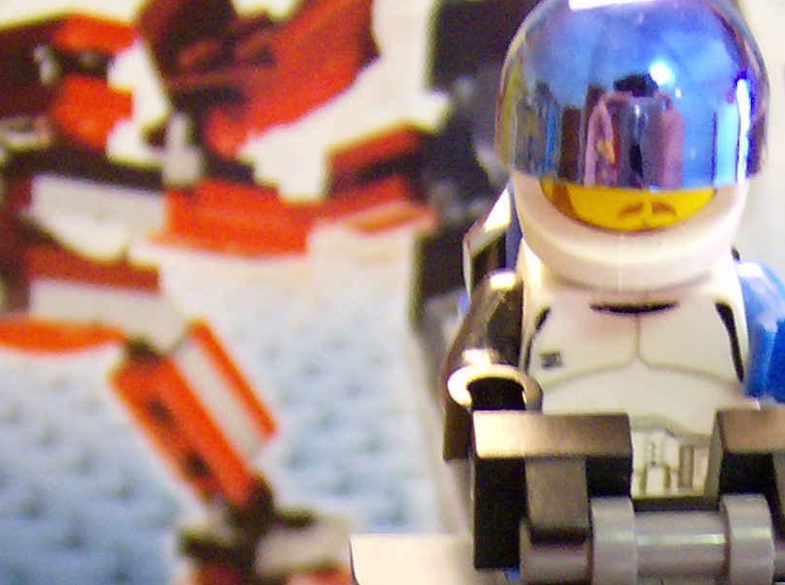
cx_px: 635
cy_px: 891
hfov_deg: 17.2
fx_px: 2580
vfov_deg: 12.3
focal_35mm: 114
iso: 200
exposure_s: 1/7.62
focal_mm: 6
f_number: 2.8
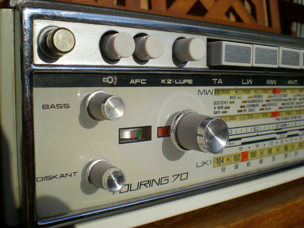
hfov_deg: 49.0
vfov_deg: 37.7
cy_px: 114
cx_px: 152
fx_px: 334
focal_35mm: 38
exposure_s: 1/729
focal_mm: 6.3
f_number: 4.6
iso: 50
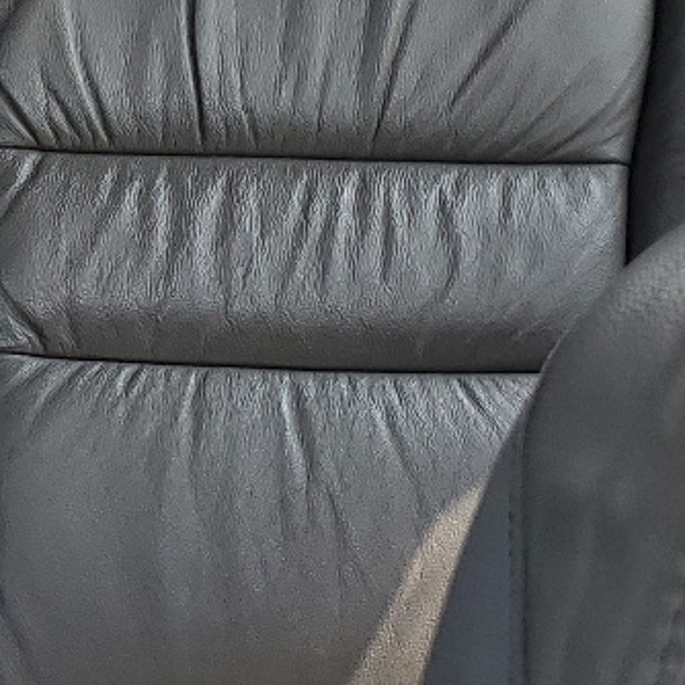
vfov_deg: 15.8
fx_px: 2463
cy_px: 425
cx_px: -701
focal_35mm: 110
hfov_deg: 13.5
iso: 50
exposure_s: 1/161
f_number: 1.5
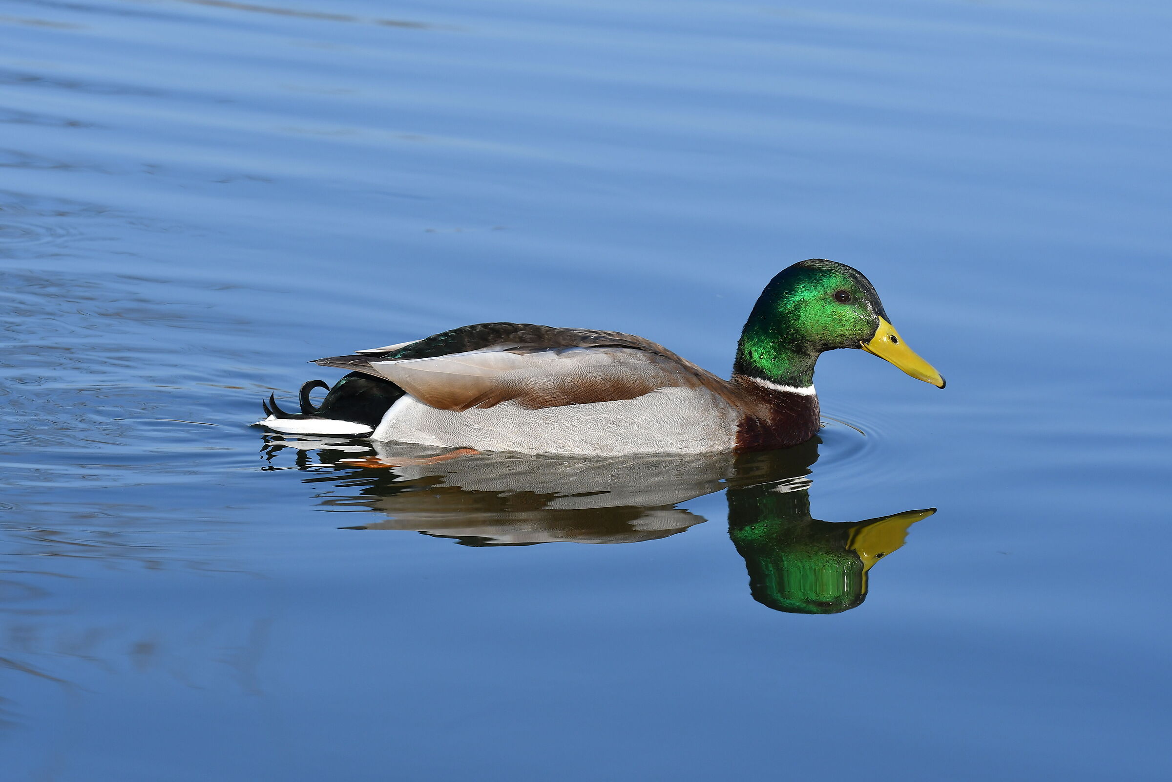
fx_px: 5860
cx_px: 586
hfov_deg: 11.4
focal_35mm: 180
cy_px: 391
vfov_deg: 7.6
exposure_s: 1/640
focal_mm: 120
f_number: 8
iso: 250
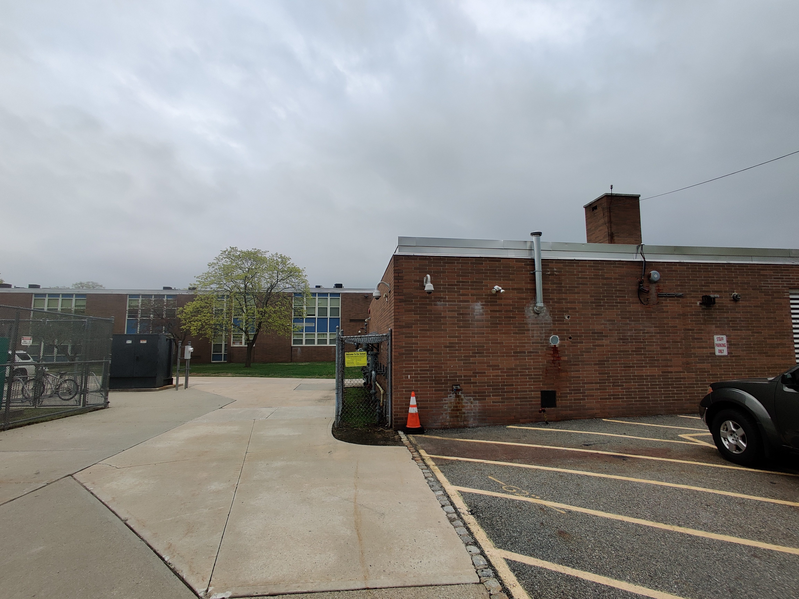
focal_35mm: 13
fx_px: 300
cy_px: 300
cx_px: 400
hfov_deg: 106.2
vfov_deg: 89.9
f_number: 2.2
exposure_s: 1/1066
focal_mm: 2.25
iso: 125
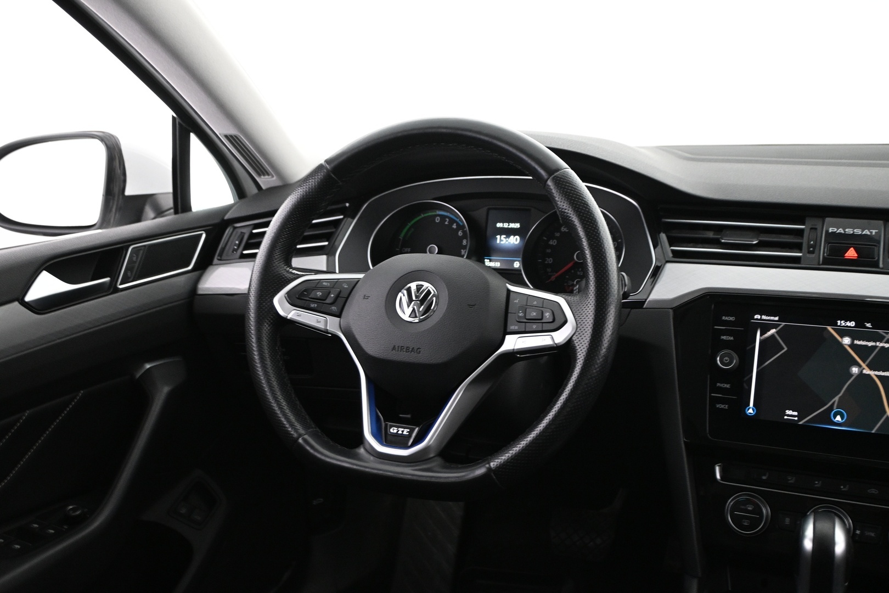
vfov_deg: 36.9
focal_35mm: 36
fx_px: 889
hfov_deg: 53.1
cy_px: 296
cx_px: 444
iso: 1600
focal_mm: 24
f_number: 4.2
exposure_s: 1/20
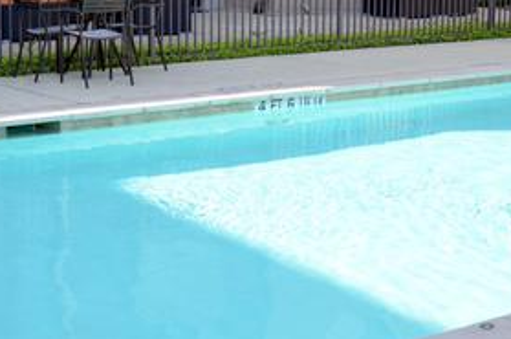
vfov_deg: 16.9
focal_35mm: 80
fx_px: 1134
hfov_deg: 25.4
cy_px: 81
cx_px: 219
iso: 400
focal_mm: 24
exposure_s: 1/1600
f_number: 3.5
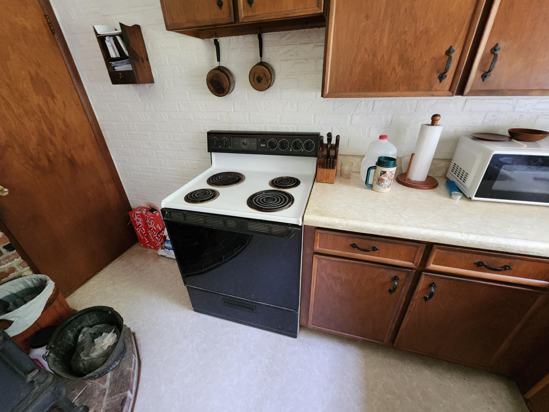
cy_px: 206
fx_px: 206
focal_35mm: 13
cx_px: 274
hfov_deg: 106.2
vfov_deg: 89.9
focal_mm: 2.2
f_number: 2.2
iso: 500
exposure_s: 1/30
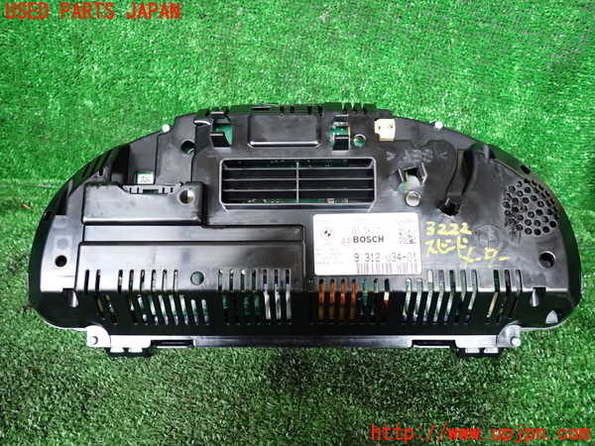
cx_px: 298
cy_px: 223
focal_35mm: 25
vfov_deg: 54.9
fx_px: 430
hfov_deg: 69.4
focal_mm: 4.5
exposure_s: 1/30
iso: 320
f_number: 2
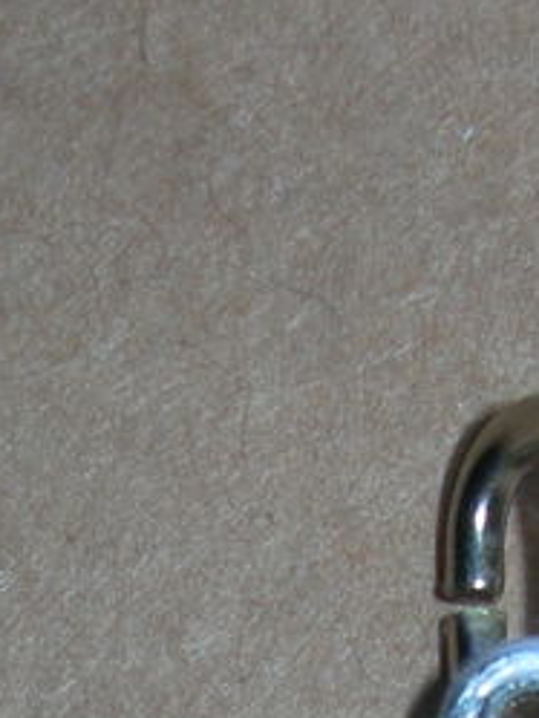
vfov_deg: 7.8
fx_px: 5082
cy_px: 1364
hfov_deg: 6.1
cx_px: 317
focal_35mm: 245
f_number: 5.9
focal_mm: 12.7
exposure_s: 1/60.1
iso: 50
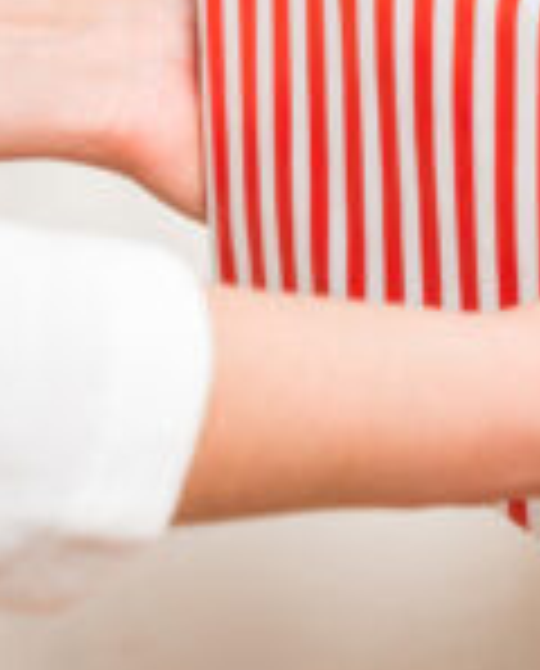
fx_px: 3502
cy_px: -36
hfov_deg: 8.8
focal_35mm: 176
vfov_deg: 10.8
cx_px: 446
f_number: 4
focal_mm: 50
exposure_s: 1/200
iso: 125
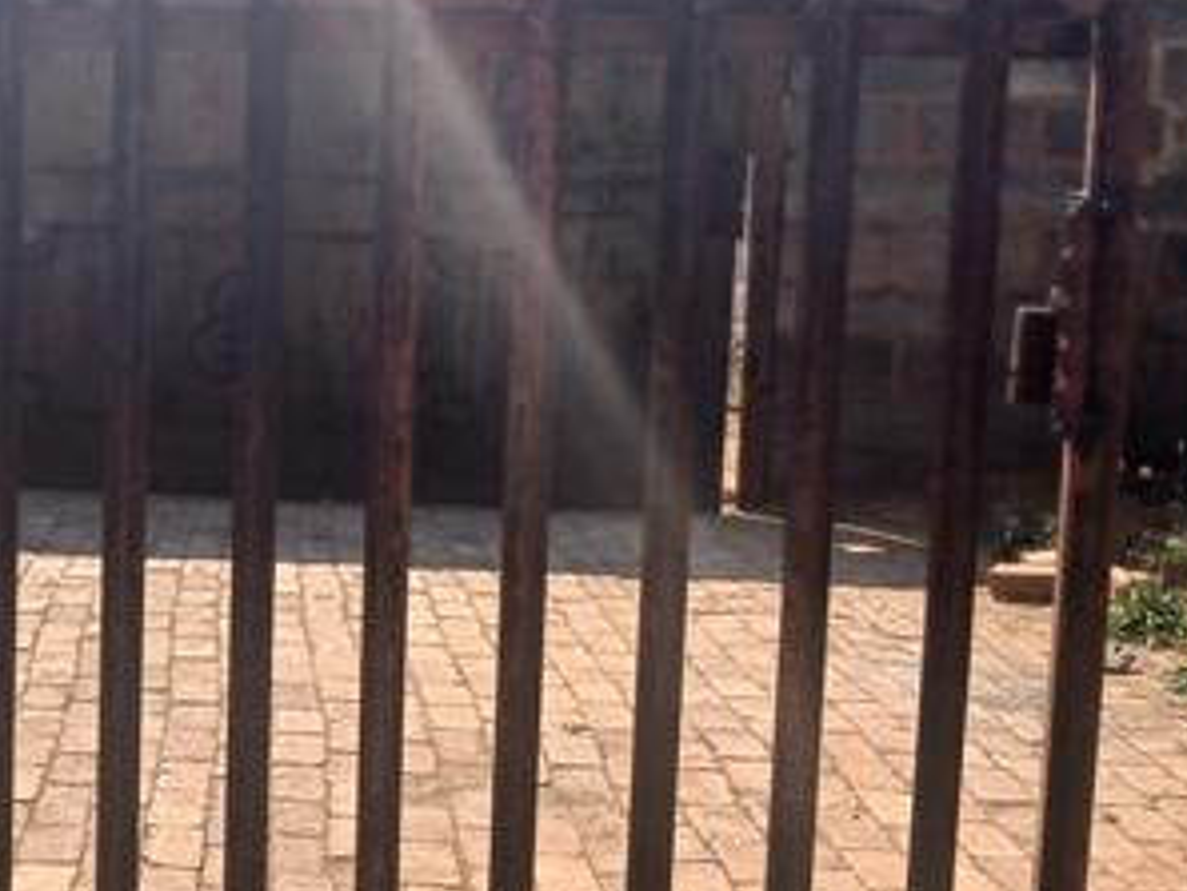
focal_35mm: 70
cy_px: 324
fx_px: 2401
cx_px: -100
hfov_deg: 25.8
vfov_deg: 21.0
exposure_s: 1/910
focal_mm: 3.98
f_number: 1.8
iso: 20
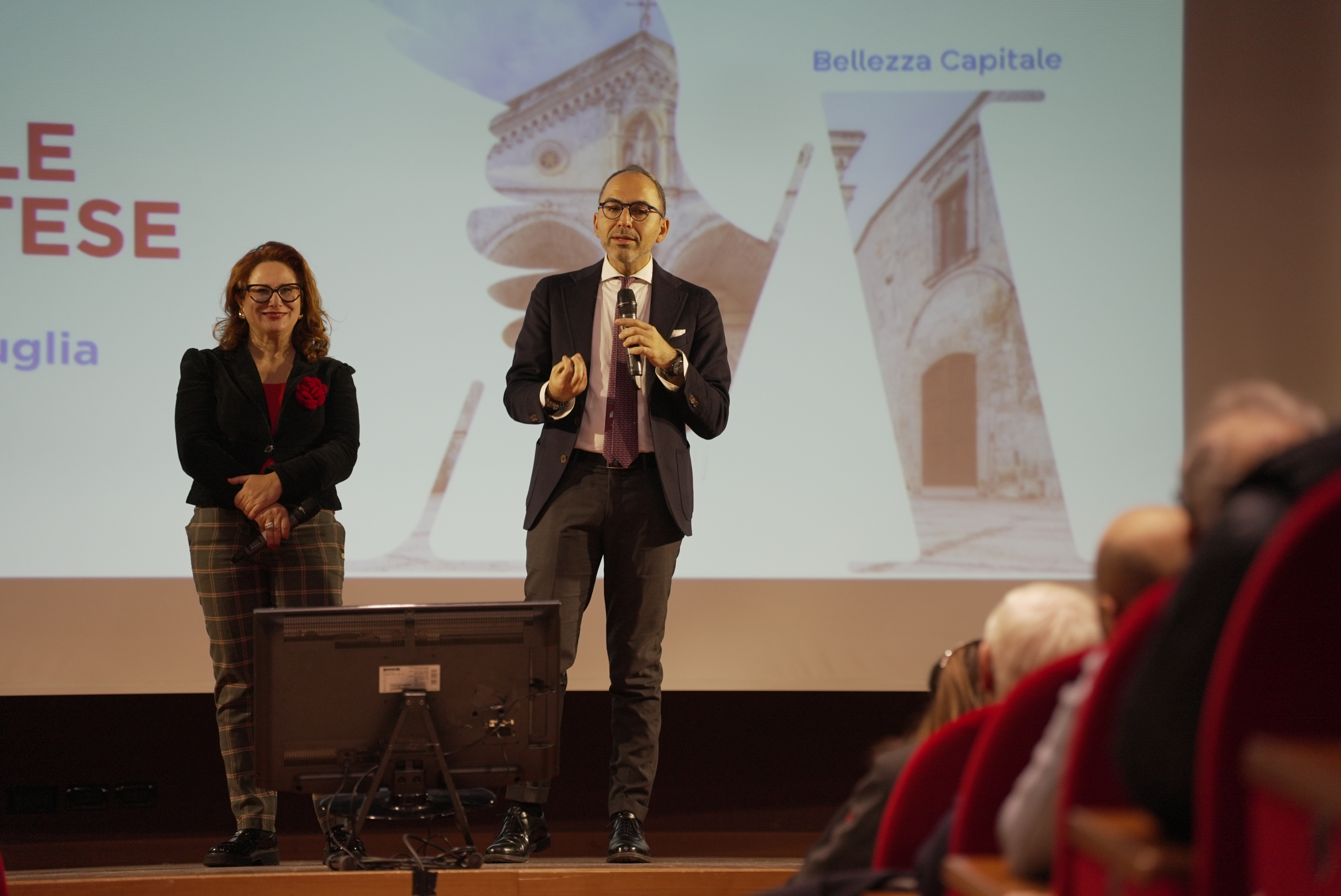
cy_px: 448
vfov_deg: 12.8
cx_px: 670
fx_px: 3988
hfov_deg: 19.1
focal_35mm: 107
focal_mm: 107
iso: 1000
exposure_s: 1/160
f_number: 2.8
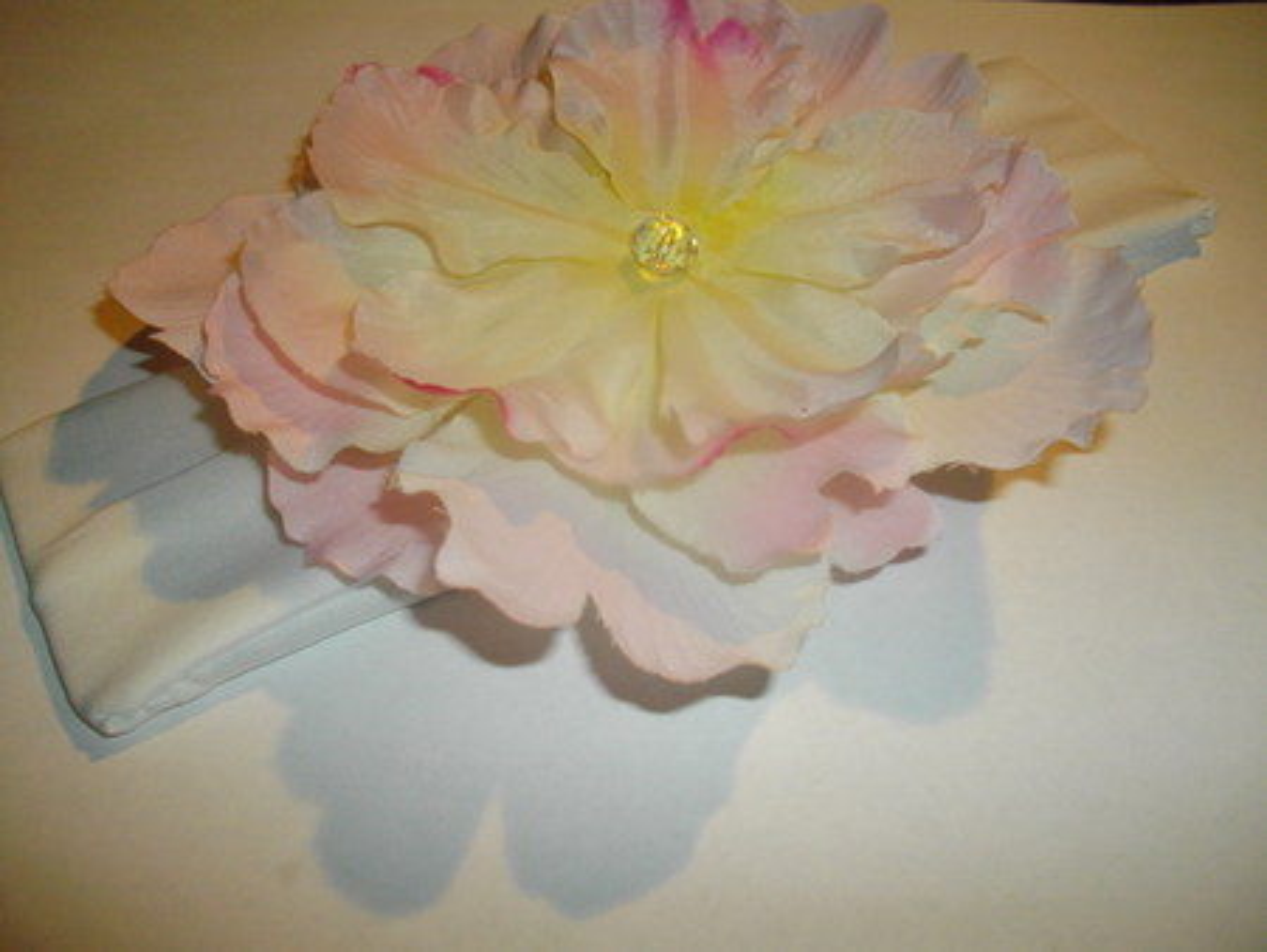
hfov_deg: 56.8
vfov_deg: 44.2
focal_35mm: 32
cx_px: 634
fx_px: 1172
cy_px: 476
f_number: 2.9
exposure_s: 1/50
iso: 200
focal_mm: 5.7
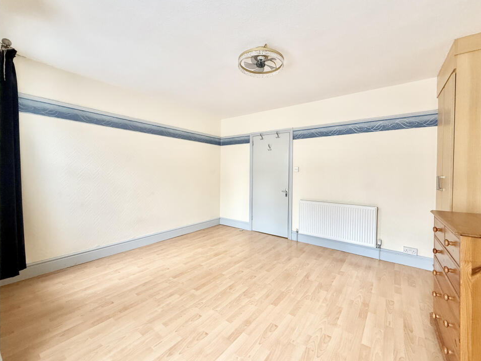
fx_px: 208
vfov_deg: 81.7
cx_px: 250
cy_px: 175
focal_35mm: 15
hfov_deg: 98.1
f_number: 2.2
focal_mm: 2.22
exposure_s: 1/99
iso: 200
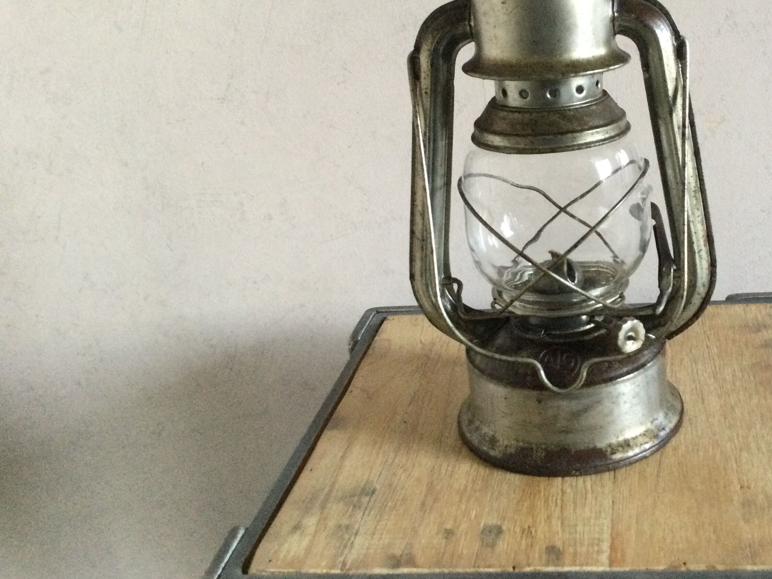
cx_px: 555
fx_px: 1003
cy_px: 265
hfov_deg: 41.2
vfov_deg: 32.2
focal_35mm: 45
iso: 250
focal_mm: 3.3
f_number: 2.4
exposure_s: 1/33
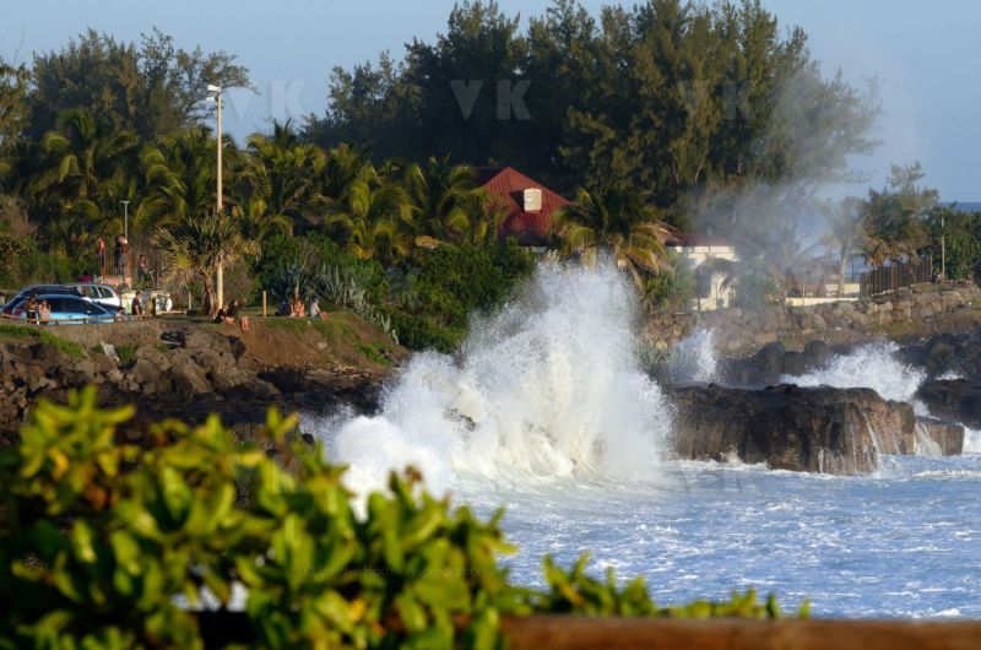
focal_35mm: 255
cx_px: 490
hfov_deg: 8.1
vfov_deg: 5.4
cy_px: 325
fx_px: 6935
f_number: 9
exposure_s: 1/640
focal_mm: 170
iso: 250
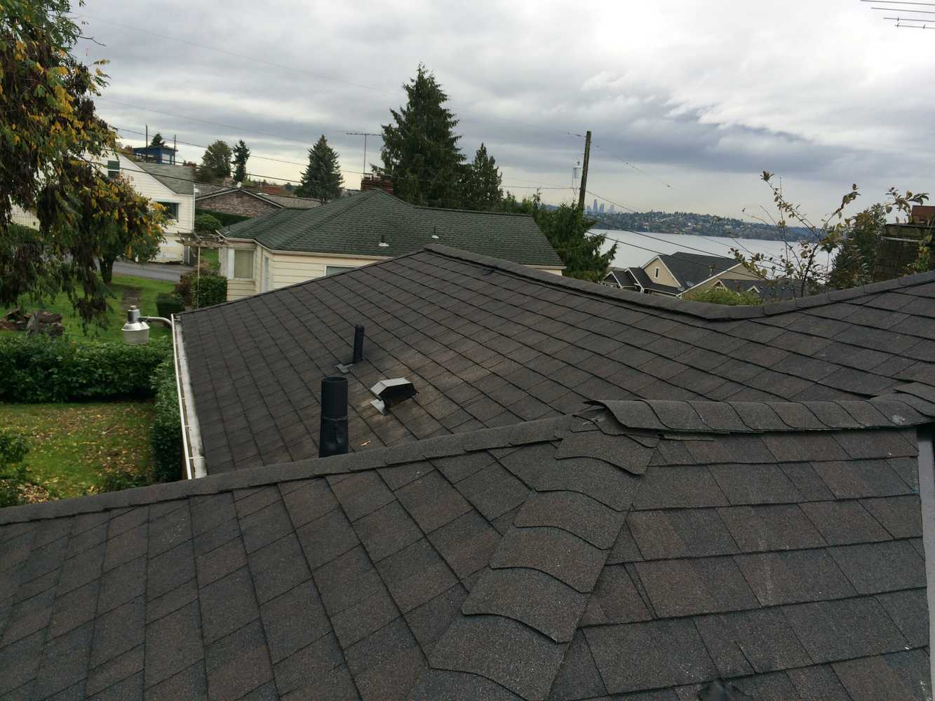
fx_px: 783
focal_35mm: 29
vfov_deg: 48.2
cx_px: 468
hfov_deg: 61.7
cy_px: 350
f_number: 2.2
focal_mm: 4.15
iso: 32
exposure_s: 1/507
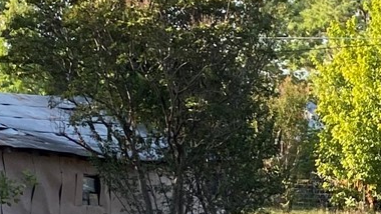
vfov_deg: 8.2
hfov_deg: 13.6
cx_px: 660
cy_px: 356
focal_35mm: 143
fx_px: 1445
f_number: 1.8
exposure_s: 1/405
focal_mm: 4.25
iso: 32
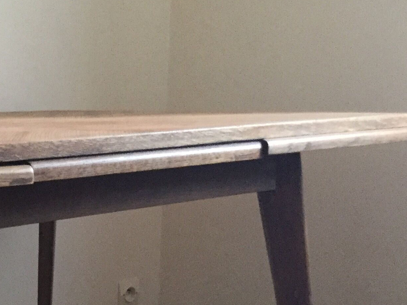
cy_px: 362
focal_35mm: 82
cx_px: -14
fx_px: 964
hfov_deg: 22.8
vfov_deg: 17.2
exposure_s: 1/33
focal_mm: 3.3
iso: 250
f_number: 2.4
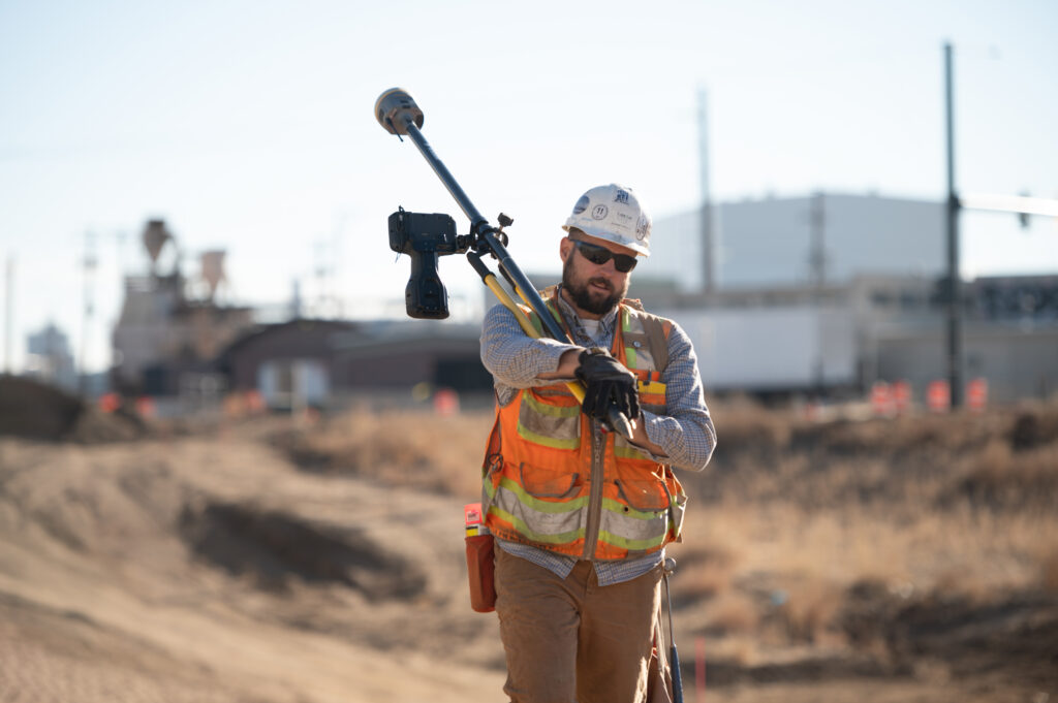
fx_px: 4111
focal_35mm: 140
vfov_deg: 9.8
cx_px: 529
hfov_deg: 14.7
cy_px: 352
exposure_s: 1/1000
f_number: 2.8
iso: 100
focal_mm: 140
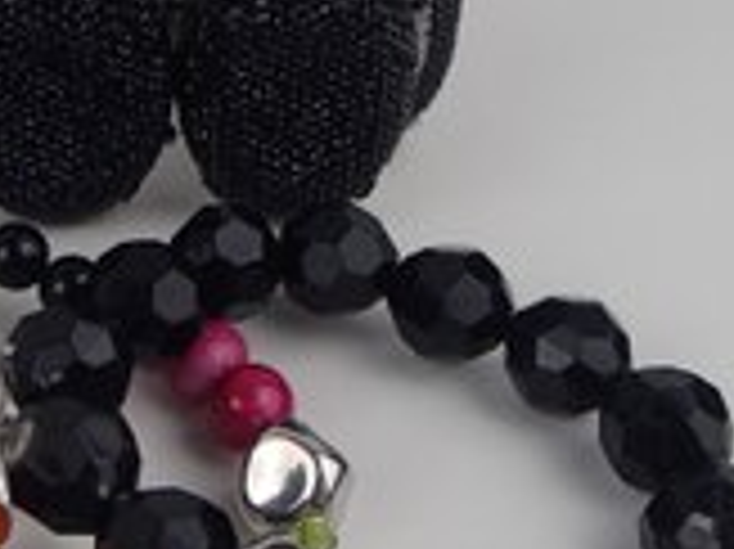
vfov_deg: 18.9
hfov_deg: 24.4
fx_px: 1653
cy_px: 286
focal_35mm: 78
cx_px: 79
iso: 250
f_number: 4.7
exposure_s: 1/160
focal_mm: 6.64
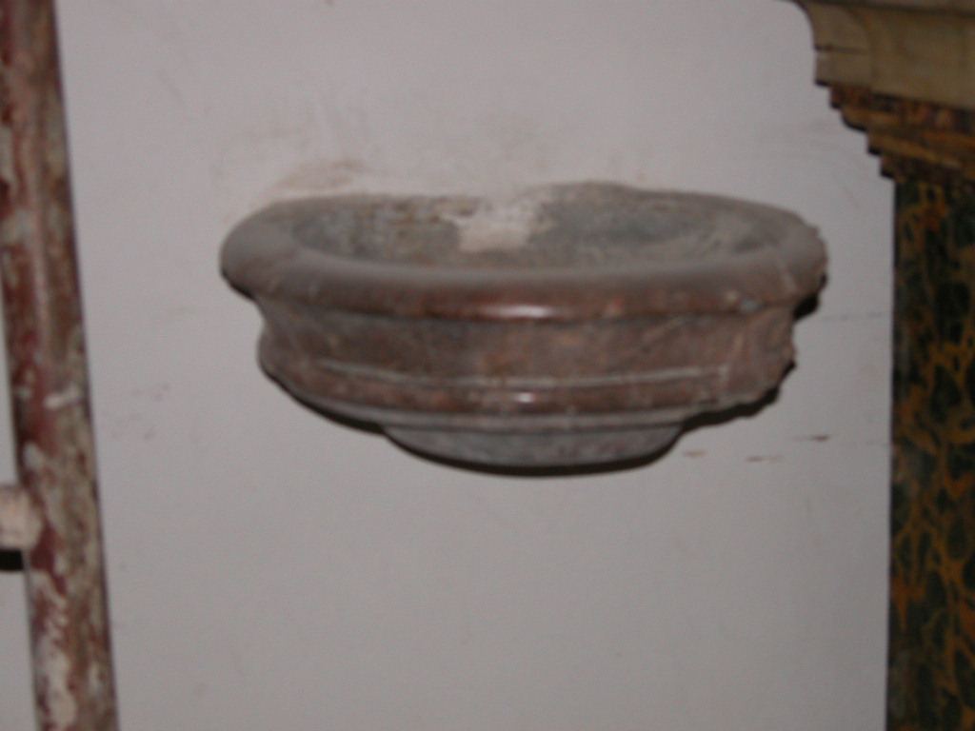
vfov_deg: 15.9
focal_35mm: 93
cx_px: 488
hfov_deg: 21.1
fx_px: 2619
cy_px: 366
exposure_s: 1/125
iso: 200
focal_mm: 23.7
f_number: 3.6
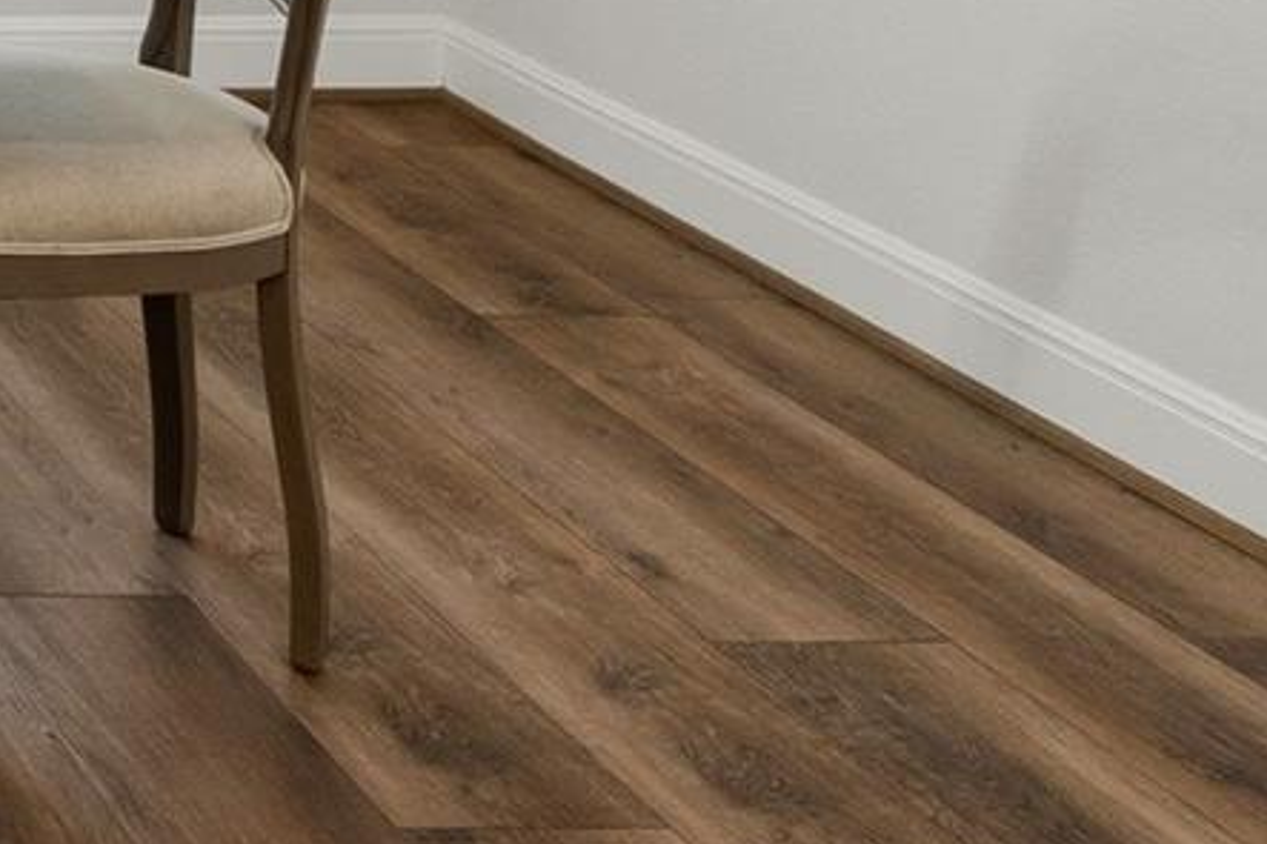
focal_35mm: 75
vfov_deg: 15.7
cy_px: -654
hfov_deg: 20.1
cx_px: -970
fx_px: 2636
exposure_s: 1/100
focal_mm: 16.2
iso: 400
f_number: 9
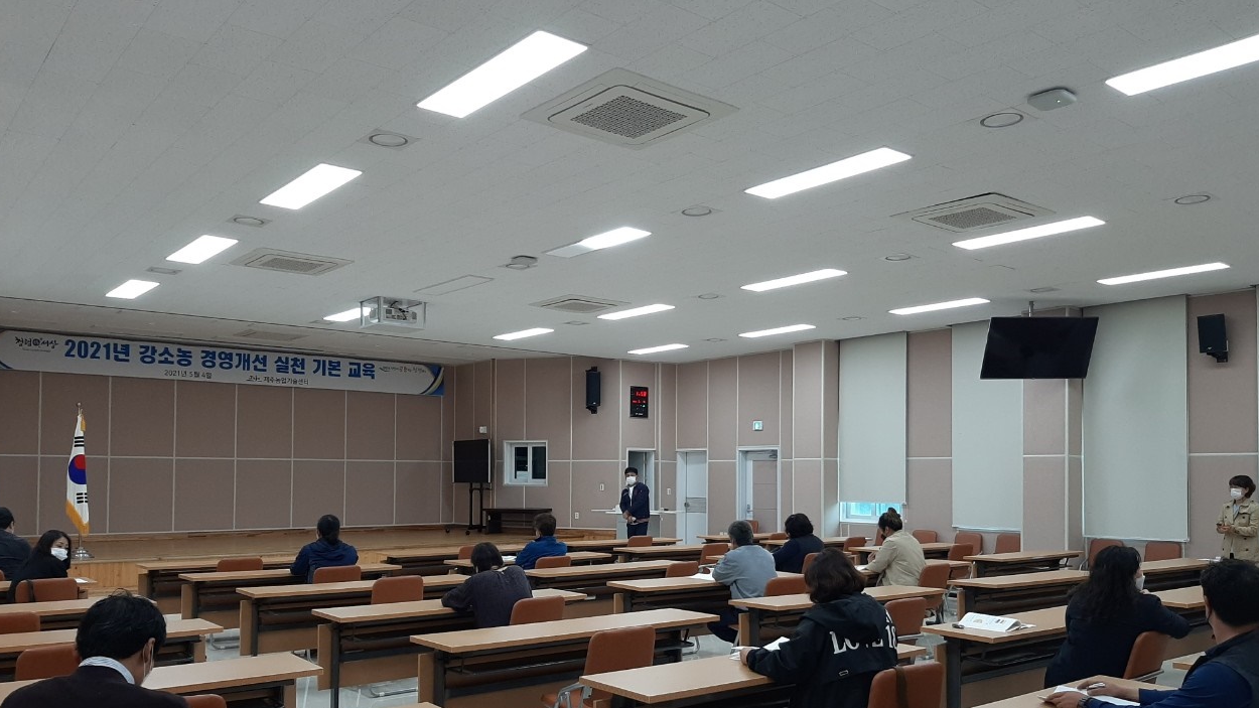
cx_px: 635
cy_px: 457
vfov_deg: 39.8
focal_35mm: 29
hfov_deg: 66.1
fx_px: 968
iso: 64
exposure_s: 1/60.2
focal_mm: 3.93
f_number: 1.7
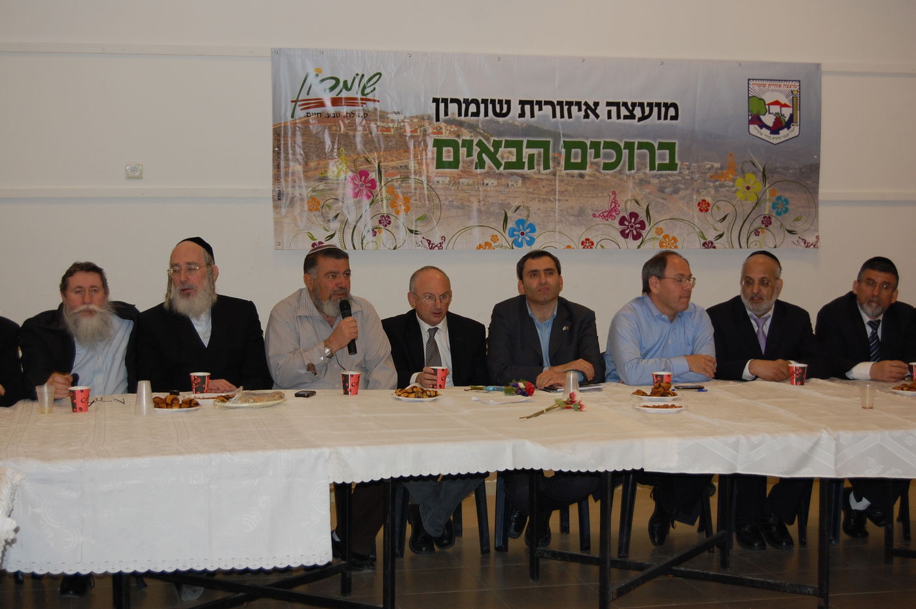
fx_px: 1525
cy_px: 304
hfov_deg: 33.4
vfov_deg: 22.6
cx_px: 458
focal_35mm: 60
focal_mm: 40
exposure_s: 1/60
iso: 400
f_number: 5
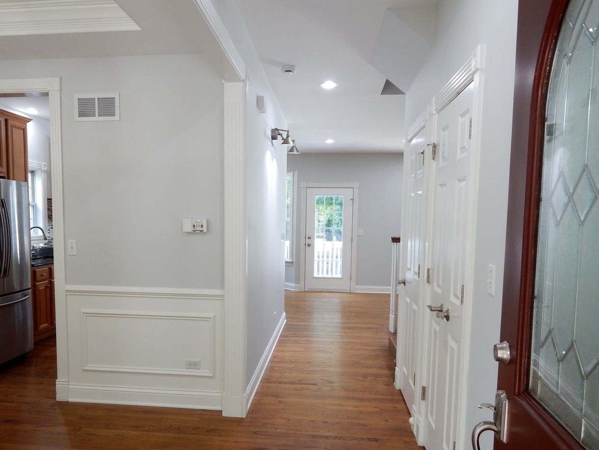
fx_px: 467
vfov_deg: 51.1
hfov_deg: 65.2
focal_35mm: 27
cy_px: 268
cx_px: 269
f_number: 3
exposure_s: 1/30
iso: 125
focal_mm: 4
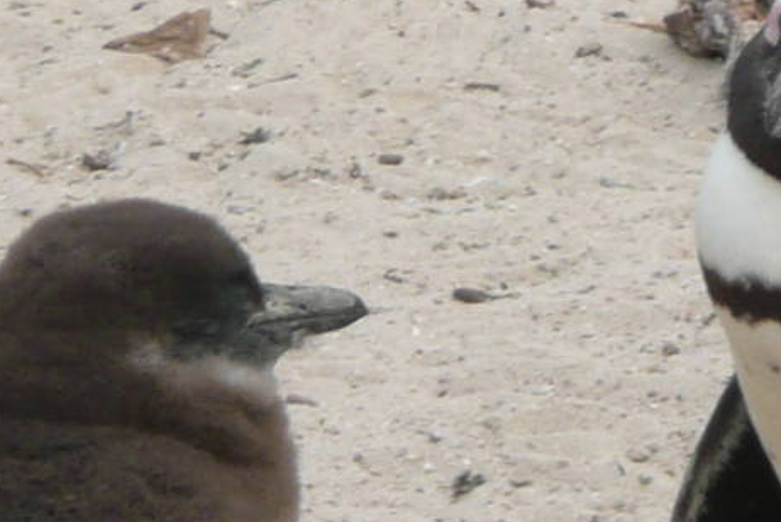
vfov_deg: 1.1
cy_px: 627
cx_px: 369
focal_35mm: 1223
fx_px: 26548
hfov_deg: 1.7
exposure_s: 1/320
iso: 100
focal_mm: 37.5
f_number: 4.9
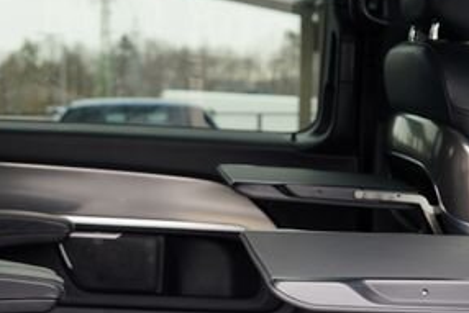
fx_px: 1121
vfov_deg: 15.8
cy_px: 247
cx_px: 90
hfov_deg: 23.3
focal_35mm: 86
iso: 125
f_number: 2.8
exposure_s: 1/30
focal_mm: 24
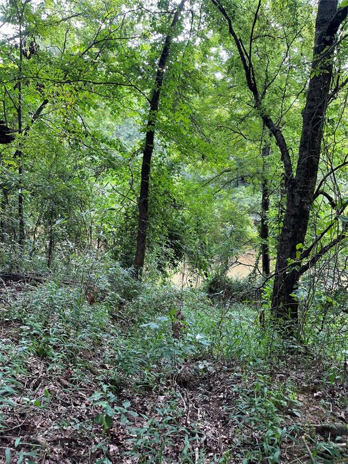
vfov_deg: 67.3
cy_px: 232
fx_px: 349
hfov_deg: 53.1
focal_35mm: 26
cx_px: 174
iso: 100
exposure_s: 1/121
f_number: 1.6
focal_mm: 5.1
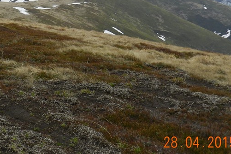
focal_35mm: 68
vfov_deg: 19.5
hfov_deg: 29.4
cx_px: 72
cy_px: 2
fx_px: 436
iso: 160
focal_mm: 5.6
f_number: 3.7
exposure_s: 1/1000
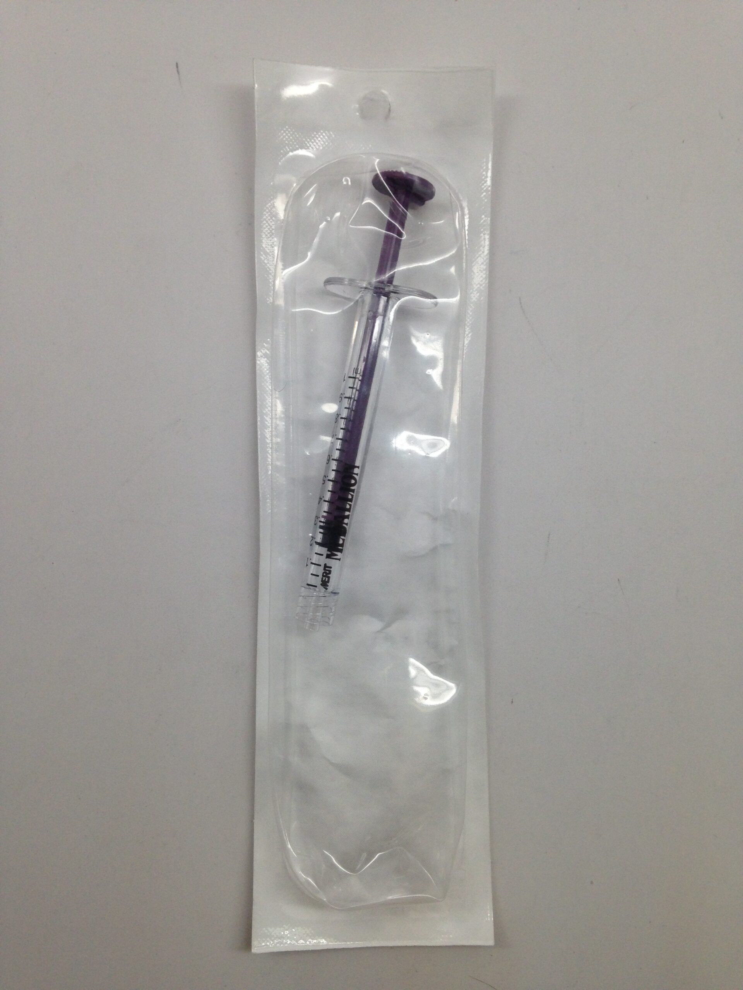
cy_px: 495
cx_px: 372
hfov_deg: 42.9
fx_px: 944
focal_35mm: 33
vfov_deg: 55.4
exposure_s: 1/120
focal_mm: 4.12
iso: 80
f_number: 2.4
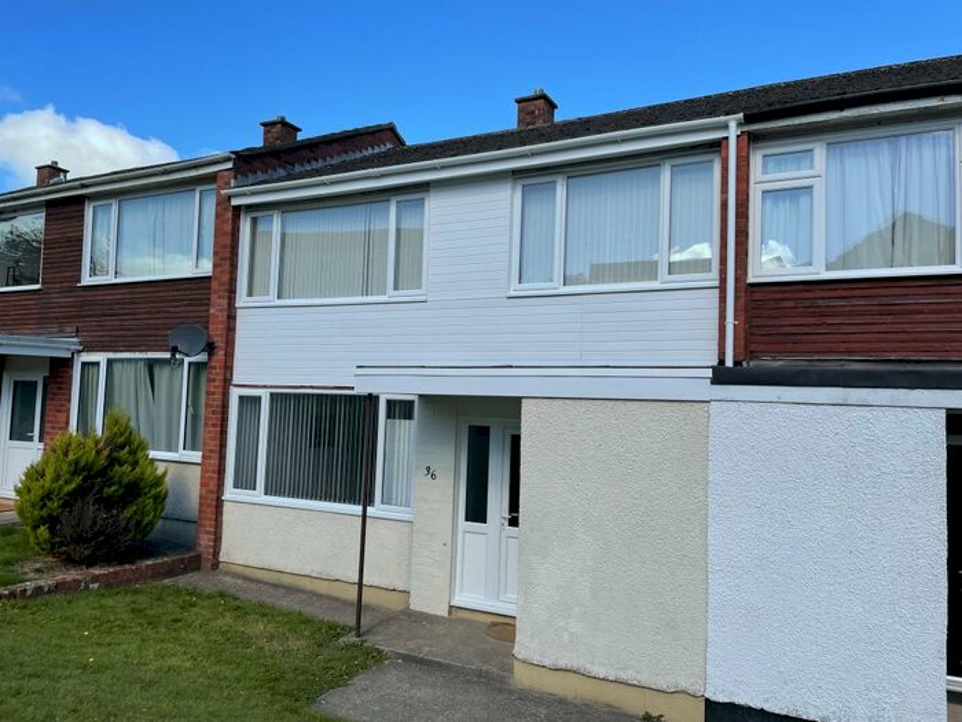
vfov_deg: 53.1
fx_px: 723
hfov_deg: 67.3
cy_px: 361
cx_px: 481
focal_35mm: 26
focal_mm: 4.2
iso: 32
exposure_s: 1/2212
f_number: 1.6
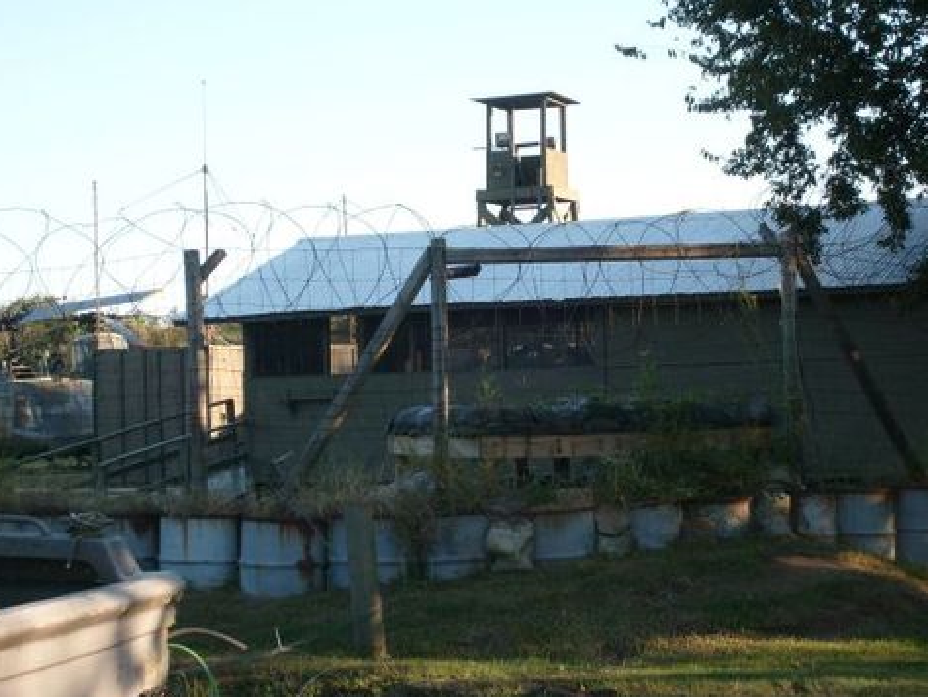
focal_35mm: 81
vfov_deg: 18.2
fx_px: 2173
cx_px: 510
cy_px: 325
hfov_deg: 24.1
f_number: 3.9
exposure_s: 1/250
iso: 80
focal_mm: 12
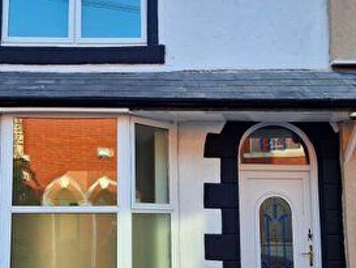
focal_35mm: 59
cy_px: 135
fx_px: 607
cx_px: 128
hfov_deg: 32.5
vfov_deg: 24.8
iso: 50
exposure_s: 1/588
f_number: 1.8
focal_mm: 5.4
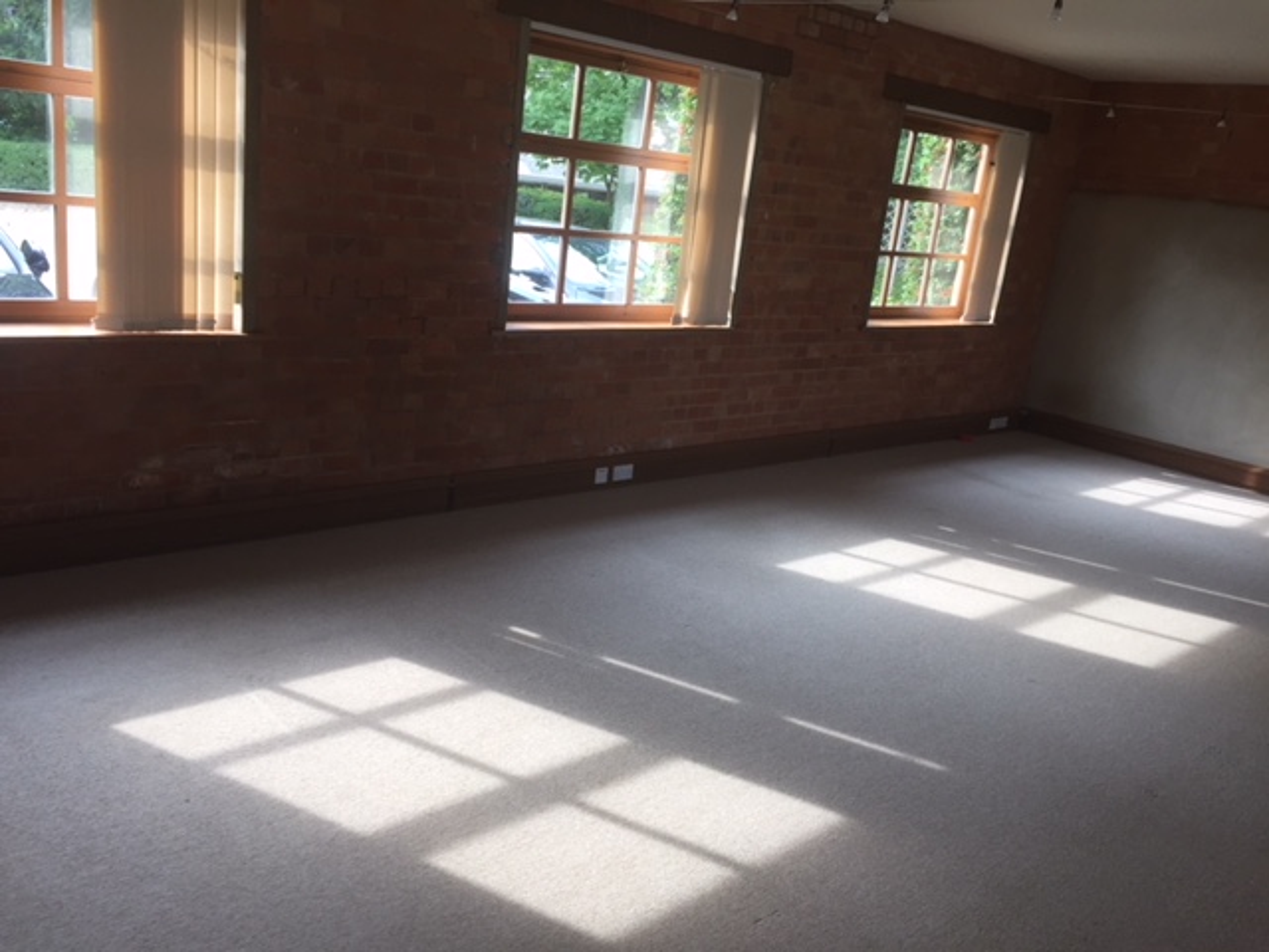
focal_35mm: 29
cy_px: 476
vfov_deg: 48.2
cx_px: 634
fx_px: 1063
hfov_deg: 61.7
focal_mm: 4.15
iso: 40
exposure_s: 1/100
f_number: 2.2
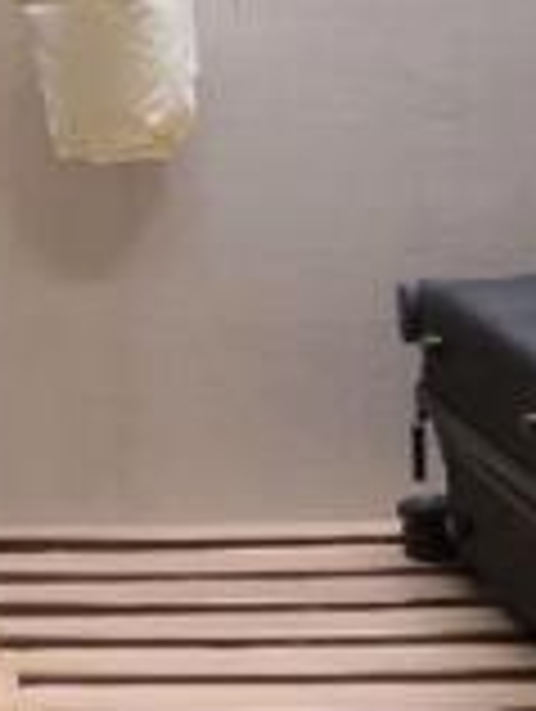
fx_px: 2903
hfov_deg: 9.7
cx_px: -577
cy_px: 531
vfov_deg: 13.9
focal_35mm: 141
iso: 500
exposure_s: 1/33
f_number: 1.5
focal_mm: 5.7
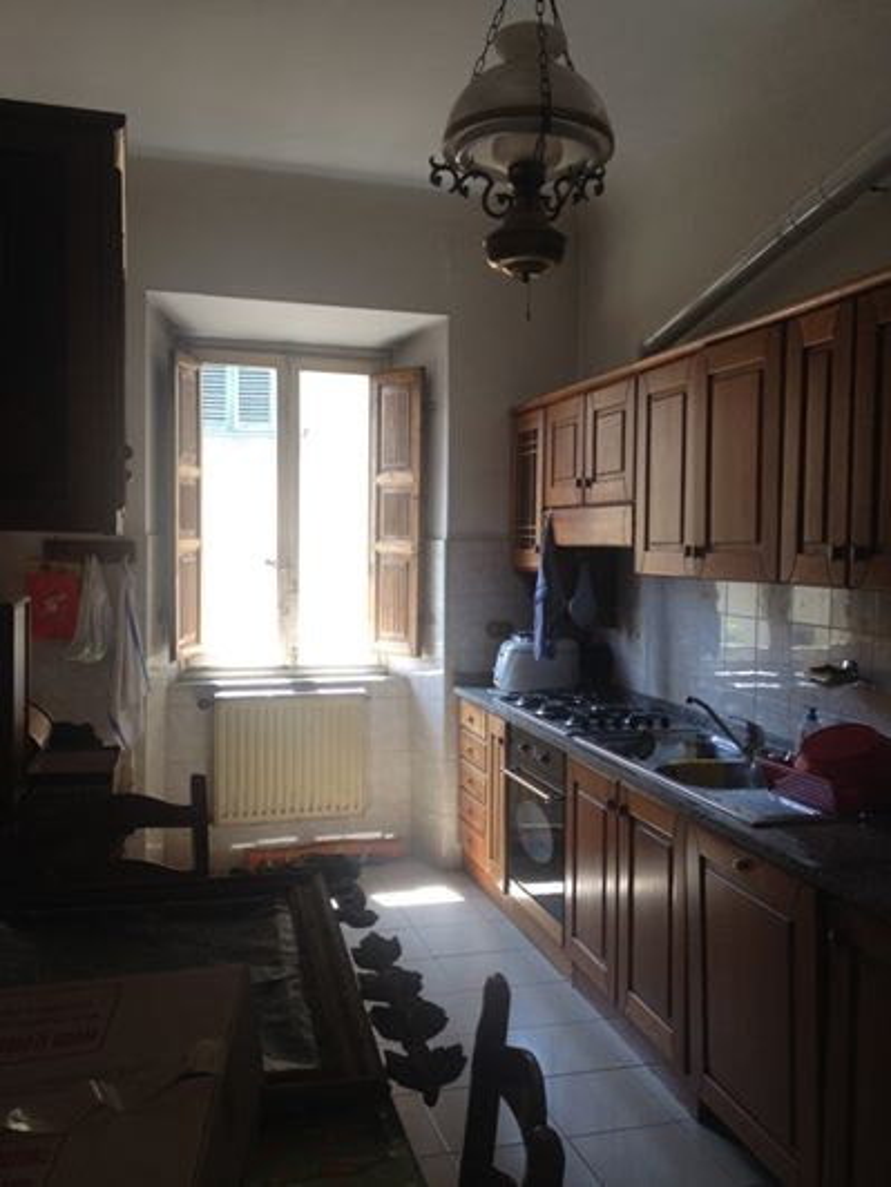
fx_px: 1201
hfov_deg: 40.7
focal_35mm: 35
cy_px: 594
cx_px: 446
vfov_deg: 52.6
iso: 64
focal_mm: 4.28
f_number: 2.4
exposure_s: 1/60
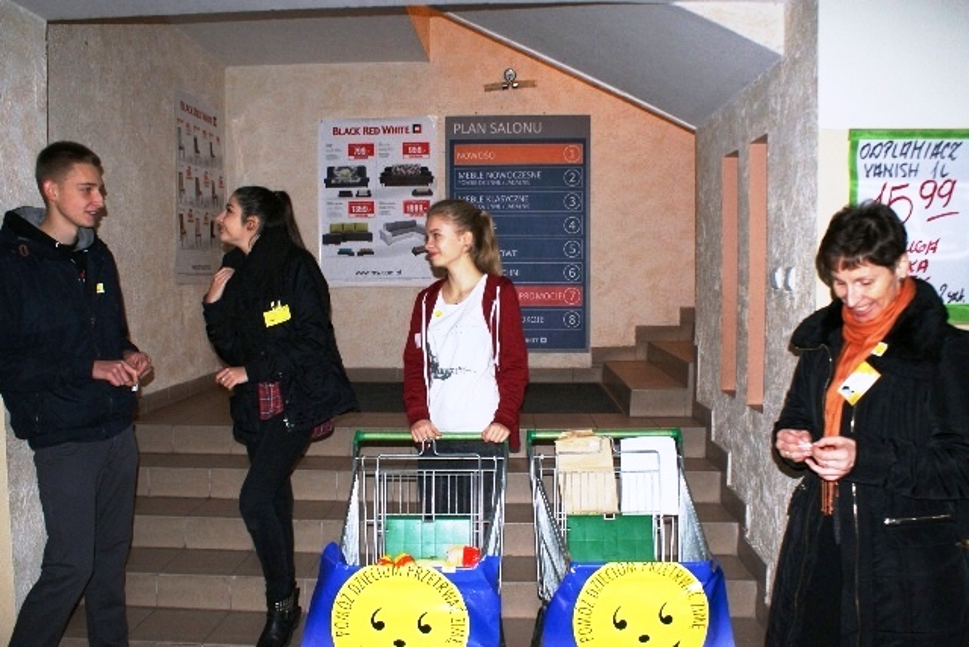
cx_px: 484
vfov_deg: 48.0
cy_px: 324
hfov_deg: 67.4
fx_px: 727
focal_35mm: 27
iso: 400
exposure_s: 1/60
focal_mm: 18
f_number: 5.6
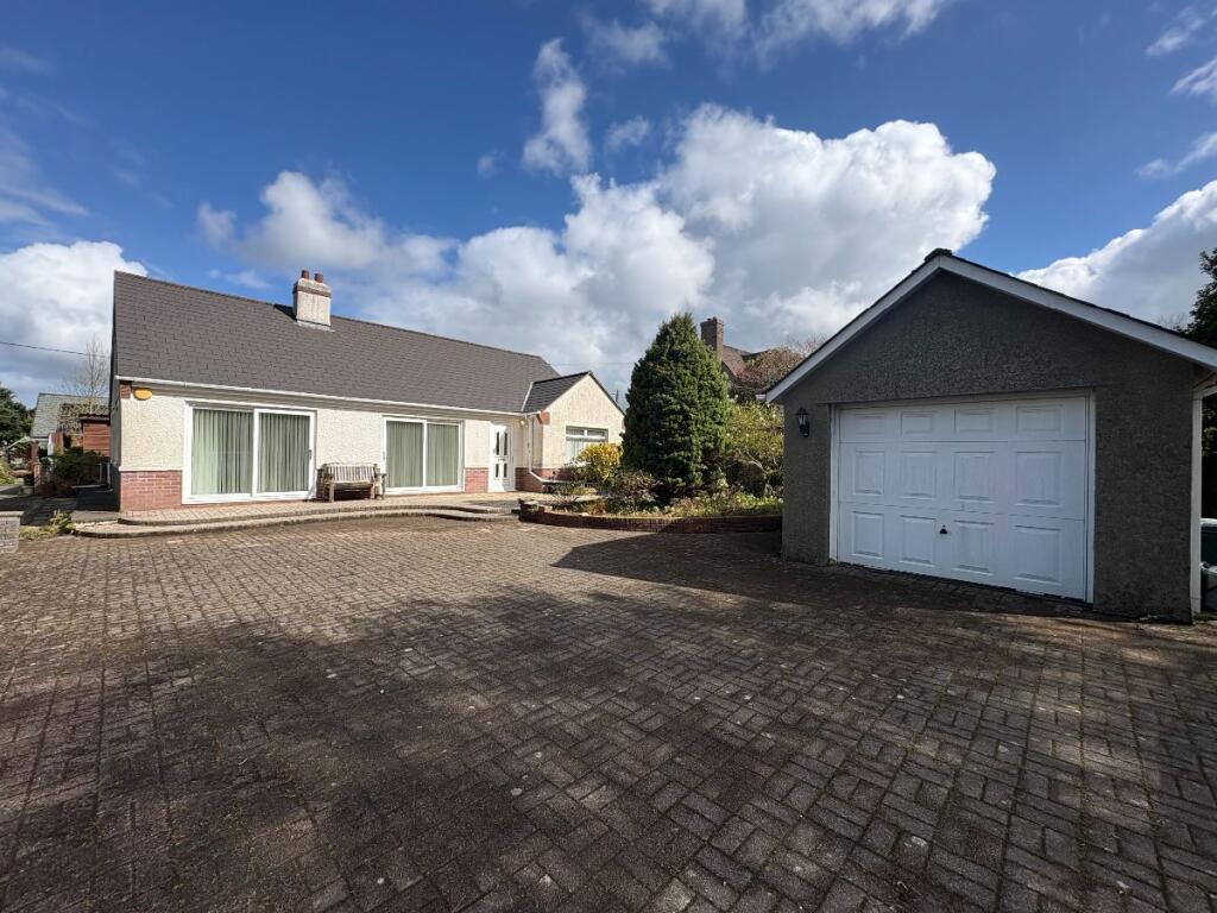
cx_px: 608
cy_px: 456
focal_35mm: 14
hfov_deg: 102.1
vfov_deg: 85.7
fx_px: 492
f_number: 2.2
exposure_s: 1/2028
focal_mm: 2.22
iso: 50
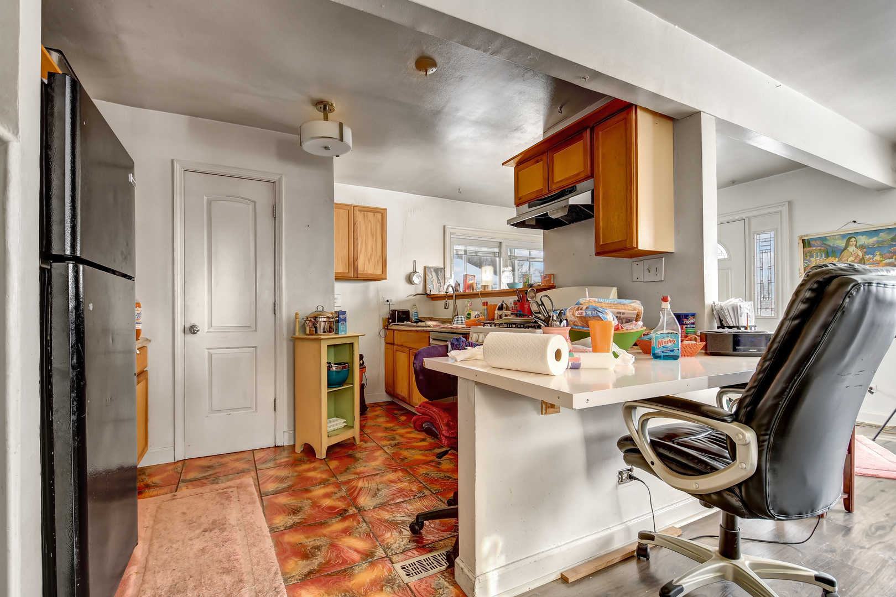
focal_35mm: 15
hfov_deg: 100.4
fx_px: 373
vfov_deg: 77.3
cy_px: 298
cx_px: 448
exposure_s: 1/50
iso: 200
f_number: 3.5
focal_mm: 10
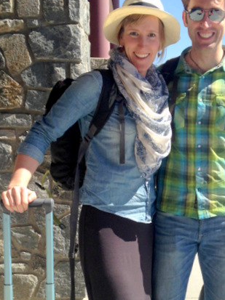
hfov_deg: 25.8
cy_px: 188
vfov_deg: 34.2
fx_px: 486
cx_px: 162
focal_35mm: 56
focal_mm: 4.12
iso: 50
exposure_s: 1/919
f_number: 2.4
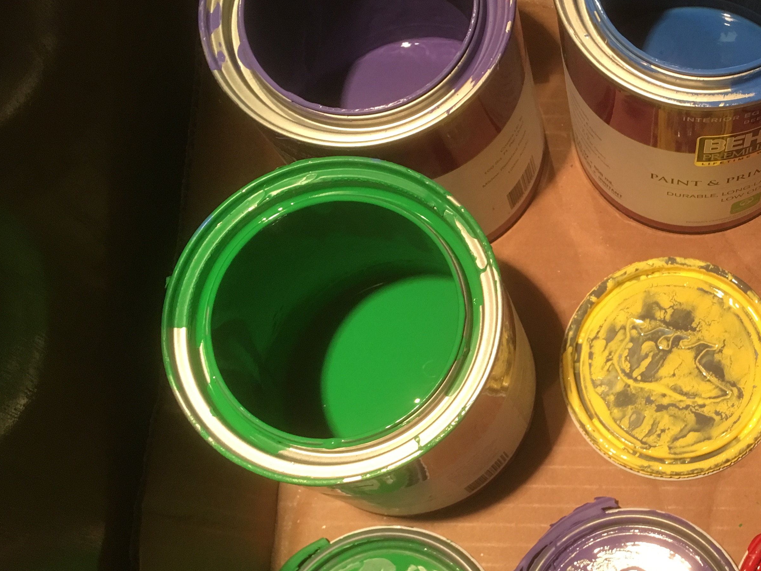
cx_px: 626
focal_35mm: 49
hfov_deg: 37.3
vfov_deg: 29.6
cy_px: 335
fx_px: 1077
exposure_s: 1/30
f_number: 2.2
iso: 100
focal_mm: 4.15
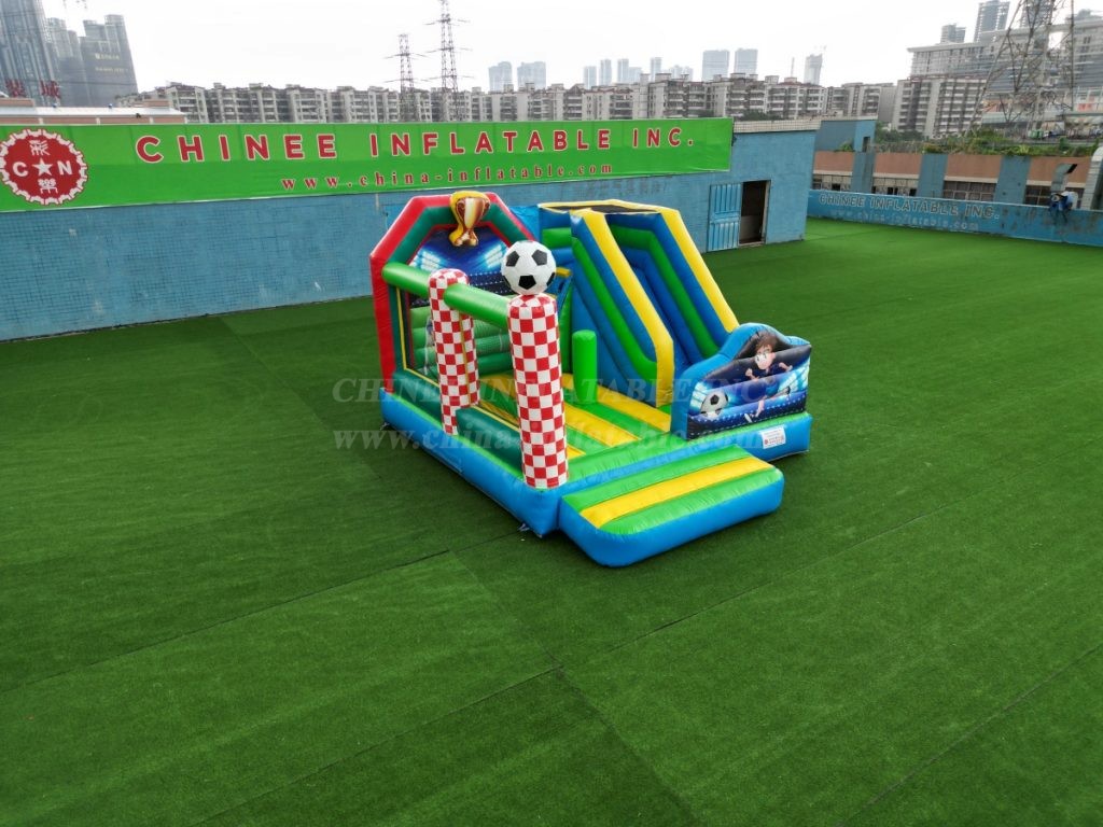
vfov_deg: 56.8
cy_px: 414
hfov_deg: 71.6
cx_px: 552
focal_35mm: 24
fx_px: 765
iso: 100
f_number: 1.7
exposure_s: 1/160
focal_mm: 6.72
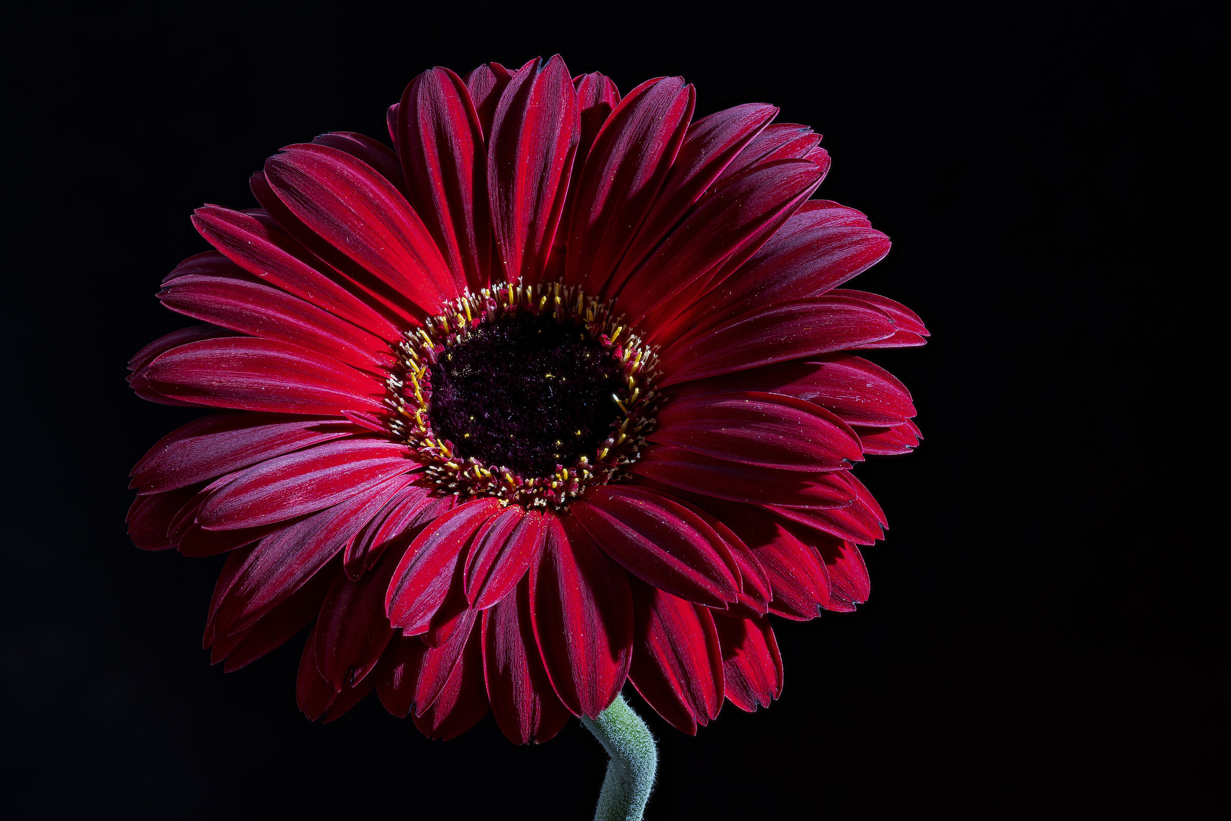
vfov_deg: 13.0
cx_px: 616
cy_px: 410
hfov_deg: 19.5
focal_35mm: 105
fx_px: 3590
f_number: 14
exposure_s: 2.5
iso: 100
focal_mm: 105
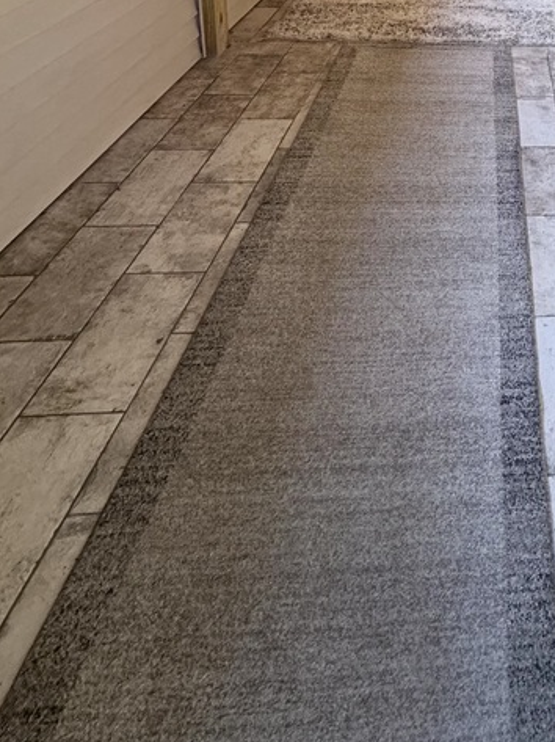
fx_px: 685
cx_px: 582
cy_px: -47
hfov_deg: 38.1
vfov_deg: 45.1
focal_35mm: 32
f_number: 2.2
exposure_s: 1/82
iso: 320
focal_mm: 2.22
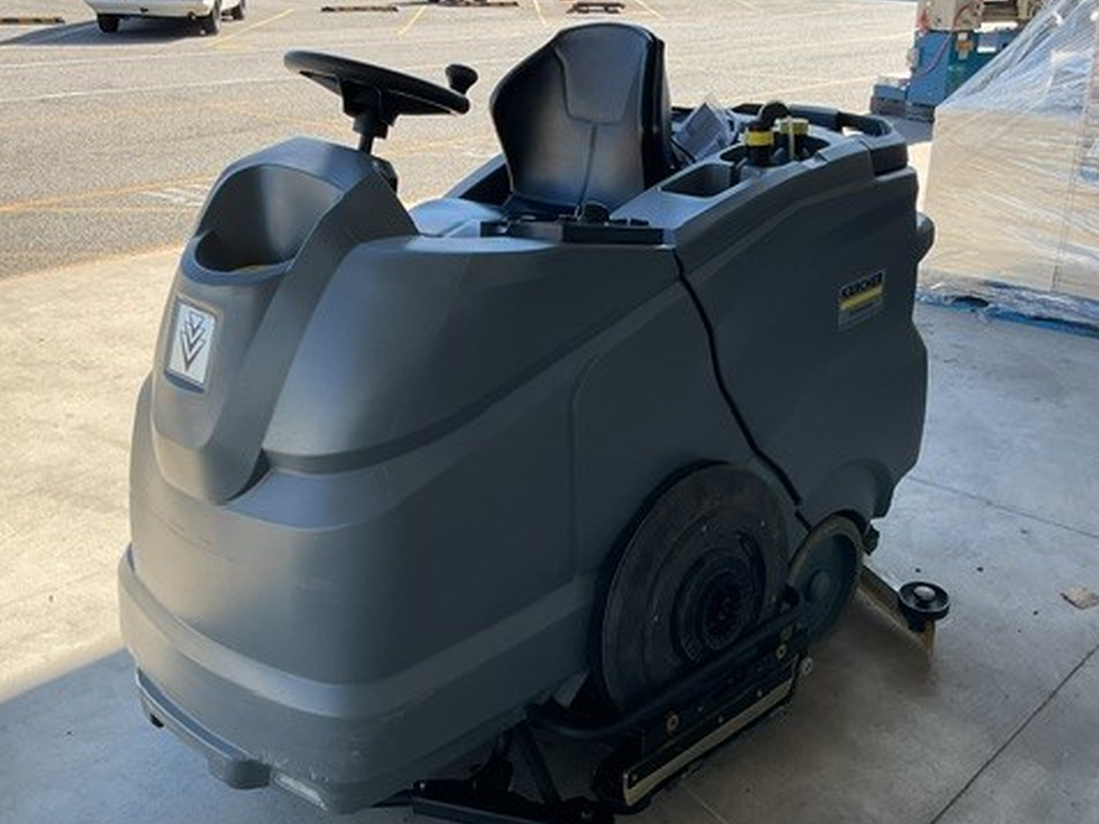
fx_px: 1238
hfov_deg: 47.9
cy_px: 411
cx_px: 573
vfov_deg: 36.8
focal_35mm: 39
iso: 16
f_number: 1.8
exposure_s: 1/442
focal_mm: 3
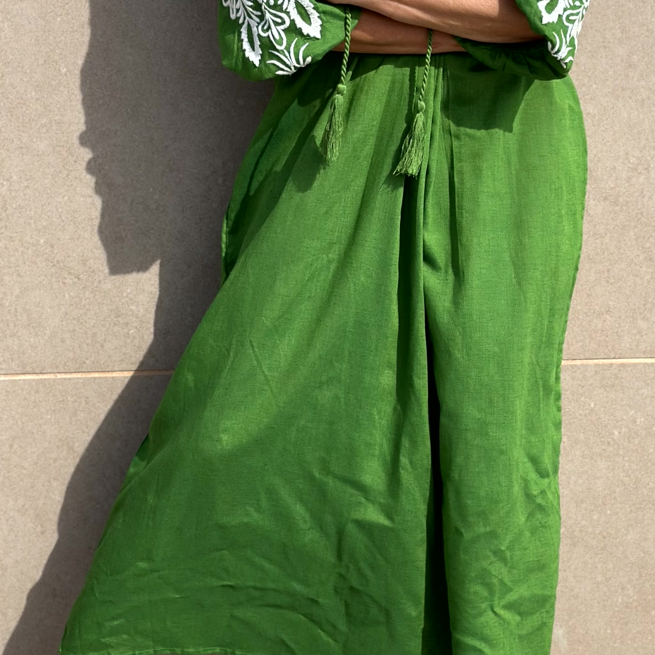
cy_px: 288
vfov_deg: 20.4
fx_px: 1820
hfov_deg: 20.4
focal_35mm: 85
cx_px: 389
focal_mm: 6.86
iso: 100
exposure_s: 1/5556
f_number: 1.78
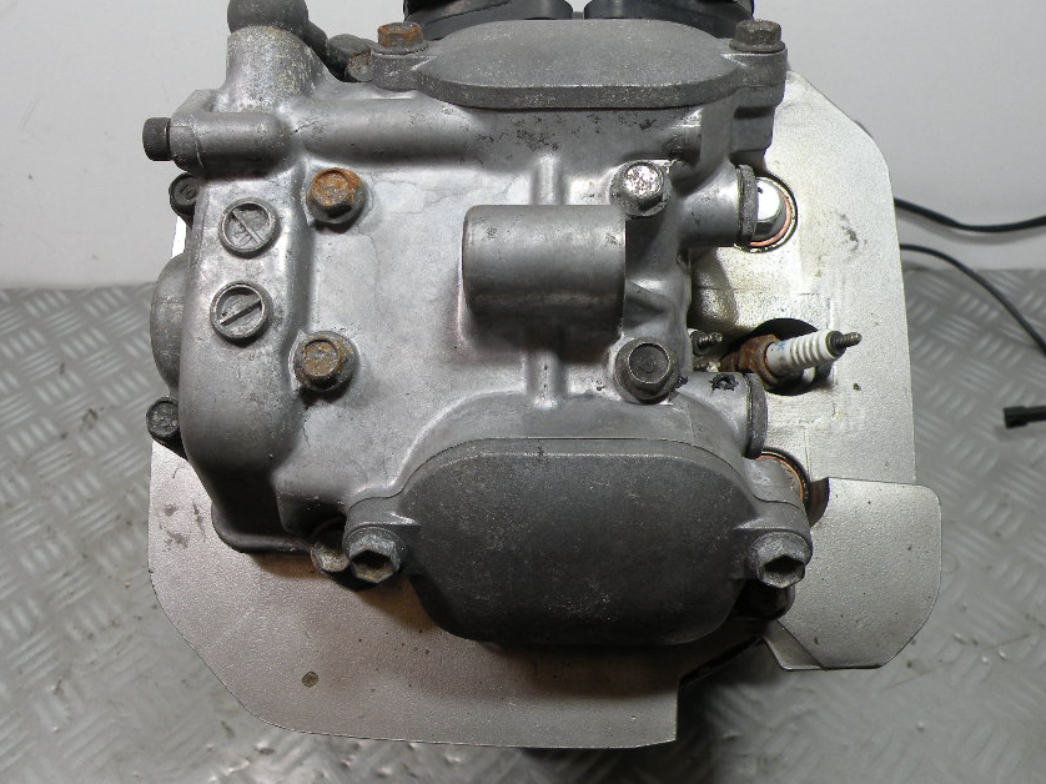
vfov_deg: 42.9
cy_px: 352
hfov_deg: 55.4
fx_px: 997
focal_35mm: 33
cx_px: 513
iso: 64
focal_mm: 4.7
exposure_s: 1/60
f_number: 3.5
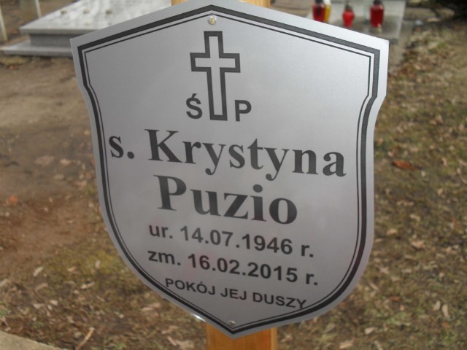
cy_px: 175
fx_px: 472
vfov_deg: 40.7
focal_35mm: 35
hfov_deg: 52.6
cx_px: 234
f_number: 3.2
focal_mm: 6.3
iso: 100
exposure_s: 1/500
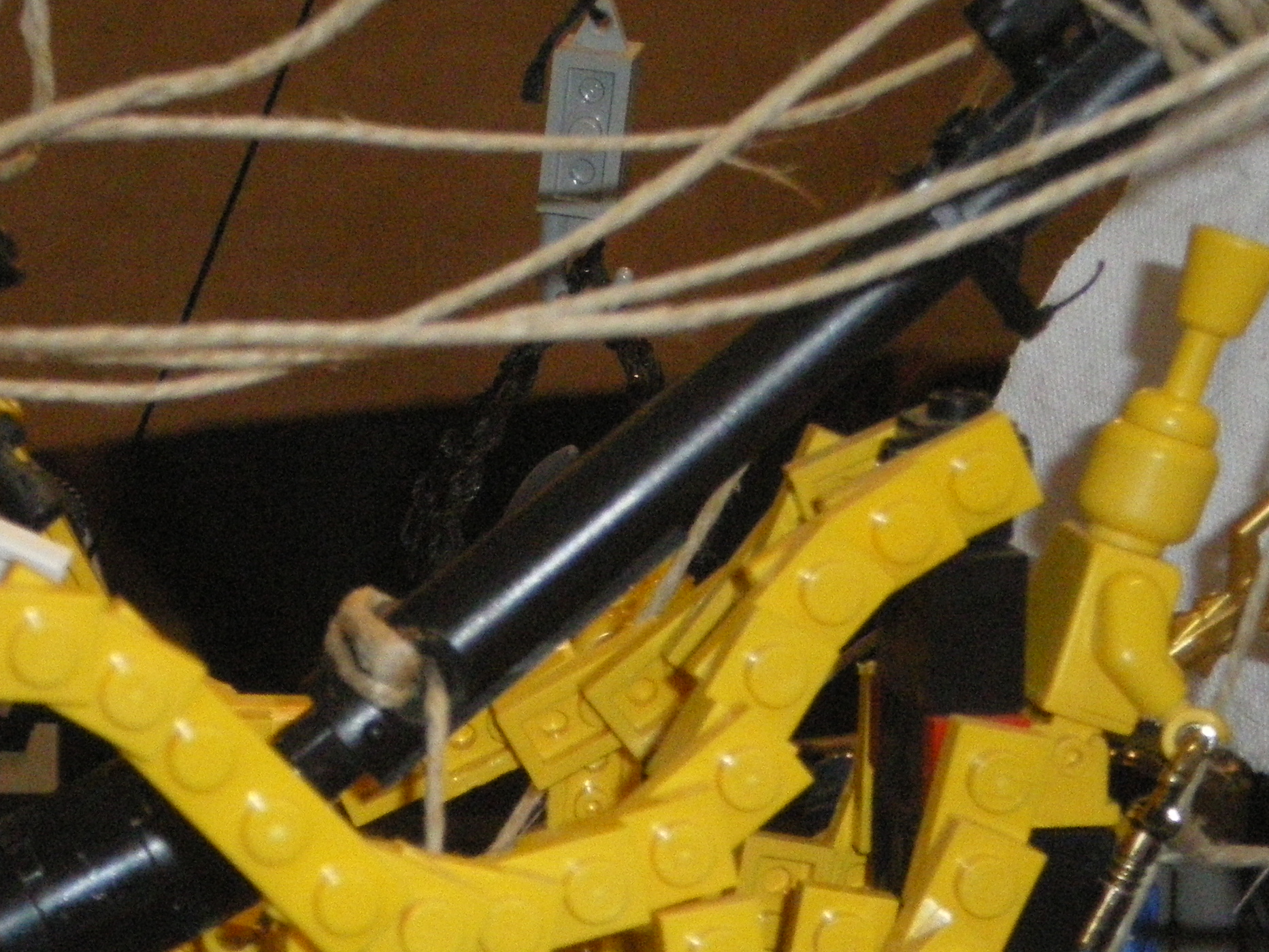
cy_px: 797
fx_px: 6929
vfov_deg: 7.8
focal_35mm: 189
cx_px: 435
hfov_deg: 10.5
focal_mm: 18.9
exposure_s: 1/100
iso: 800
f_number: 5.9
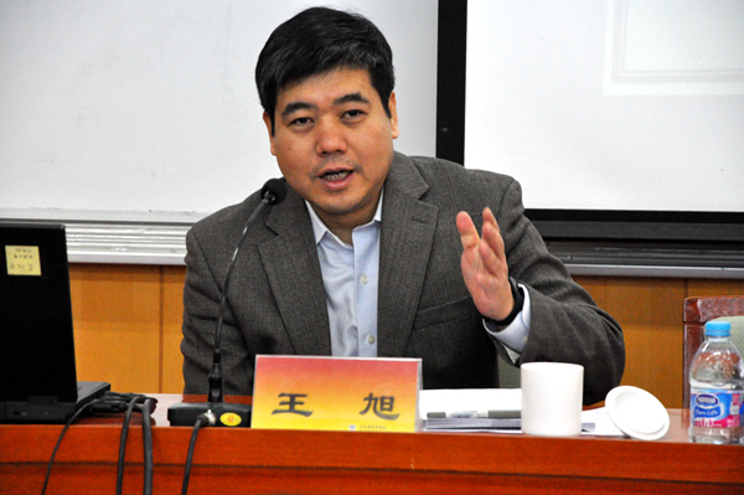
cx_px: 372
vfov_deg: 8.7
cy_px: 248
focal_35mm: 158
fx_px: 3252
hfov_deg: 13.1
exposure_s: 1/160
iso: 3200
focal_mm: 105
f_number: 6.3
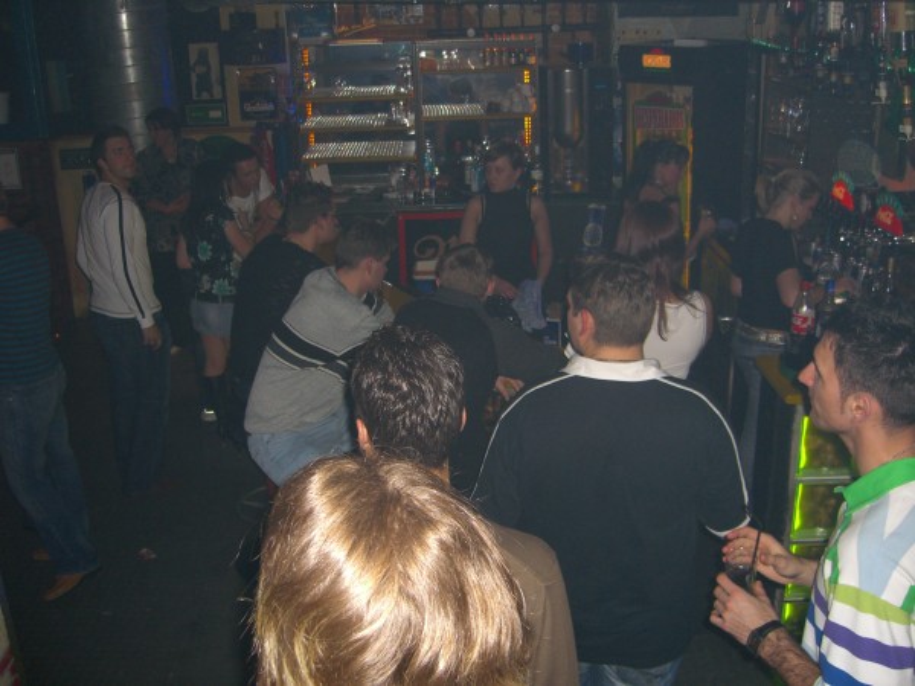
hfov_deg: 49.0
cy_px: 343
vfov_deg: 37.7
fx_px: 1004
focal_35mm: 38
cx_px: 458
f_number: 2.8
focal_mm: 7.9
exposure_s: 1/60
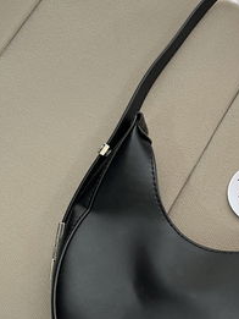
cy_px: 179
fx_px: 488
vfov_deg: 36.1
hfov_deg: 26.2
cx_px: 235
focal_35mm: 53
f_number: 1.6
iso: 125
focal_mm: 5.1
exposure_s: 1/94
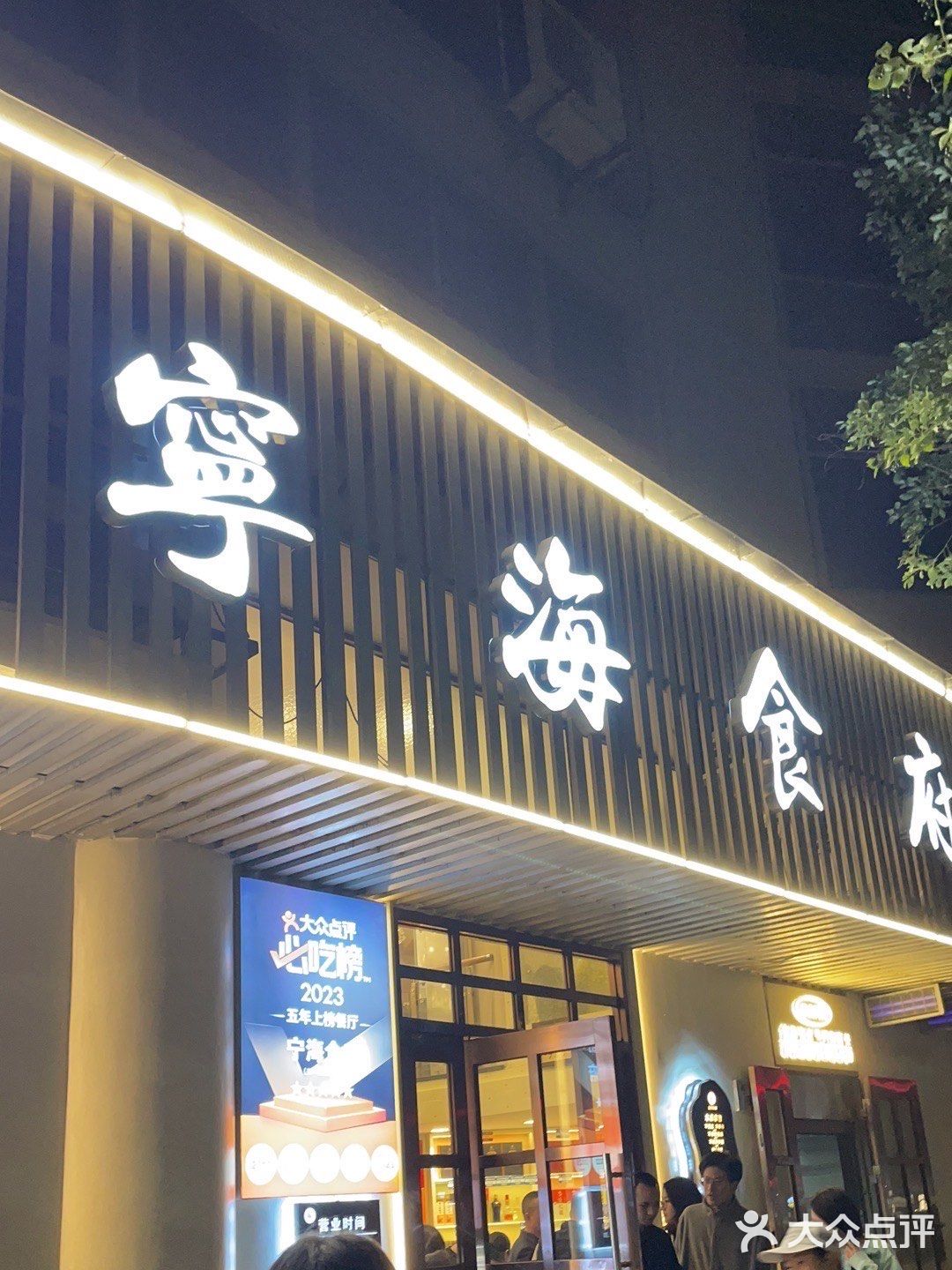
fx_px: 1063
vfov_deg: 61.7
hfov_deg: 48.2
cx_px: 476
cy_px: 635
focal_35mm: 29
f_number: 1.6
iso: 160
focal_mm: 4.2
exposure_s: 1/50
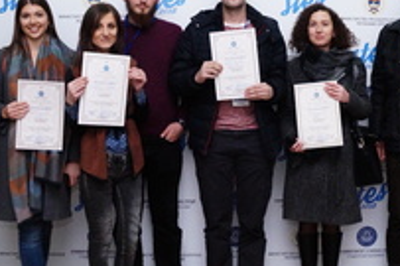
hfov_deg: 37.7
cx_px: 276
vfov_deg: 25.9
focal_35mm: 52
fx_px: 577
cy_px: 122
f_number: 6.3
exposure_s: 1/160
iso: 3200
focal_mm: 18
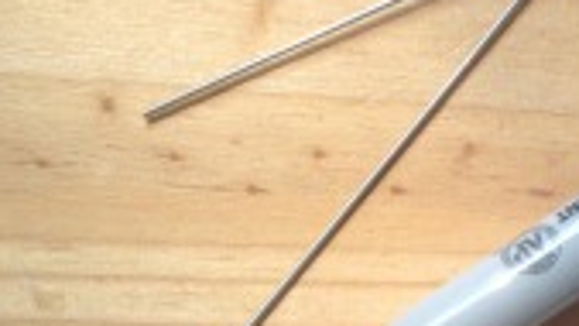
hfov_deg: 17.6
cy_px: 194
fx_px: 1735
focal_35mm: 113
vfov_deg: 10.7
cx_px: 771
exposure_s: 1/120
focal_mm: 4.28
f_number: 2.4
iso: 64
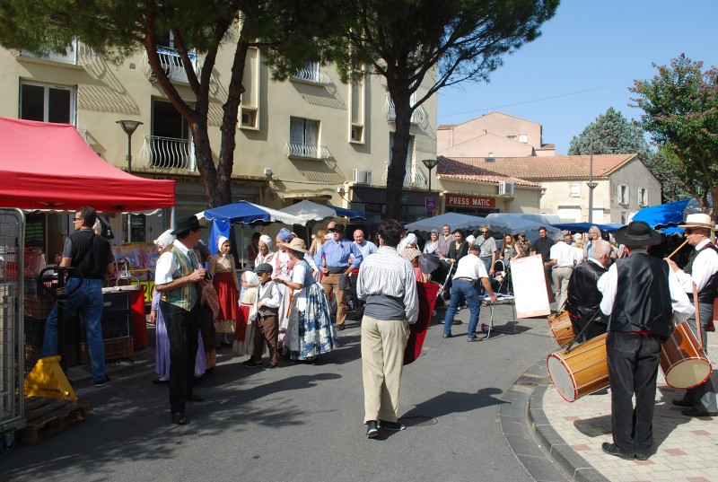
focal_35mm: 30
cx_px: 359
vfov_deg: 43.8
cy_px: 241
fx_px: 600
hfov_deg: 61.8
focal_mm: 20
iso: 100
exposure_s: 1/250
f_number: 8
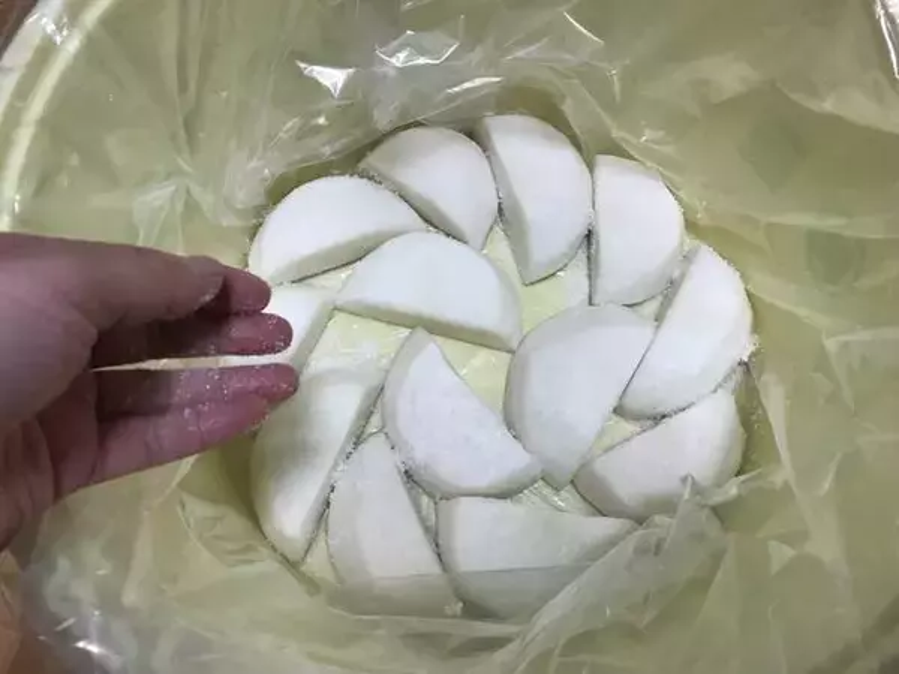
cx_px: 450
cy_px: 337
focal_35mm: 28
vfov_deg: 49.7
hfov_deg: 63.4
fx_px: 727
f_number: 1.8
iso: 25
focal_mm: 3.99
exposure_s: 1/30
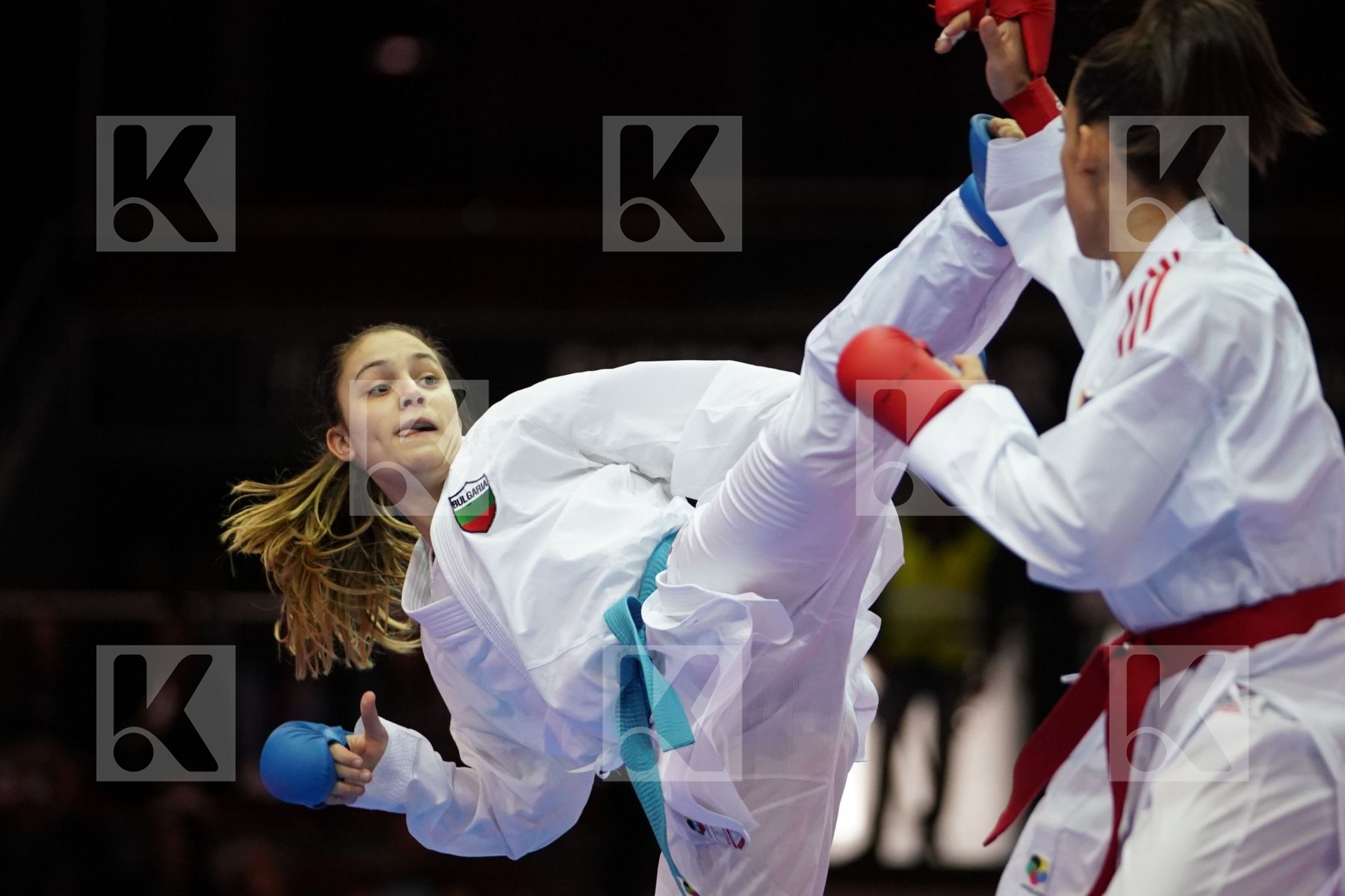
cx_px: 672
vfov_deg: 5.8
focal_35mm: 238
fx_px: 8891
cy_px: 448
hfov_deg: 8.7
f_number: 2.8
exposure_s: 1/1000
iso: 2500
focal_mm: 159
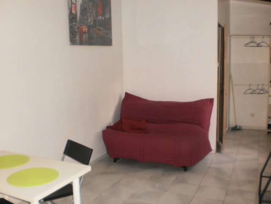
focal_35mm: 36
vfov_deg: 39.7
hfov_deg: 51.4
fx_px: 282
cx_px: 136
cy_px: 102
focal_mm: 6.3
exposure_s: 1/30
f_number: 3.1
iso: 200
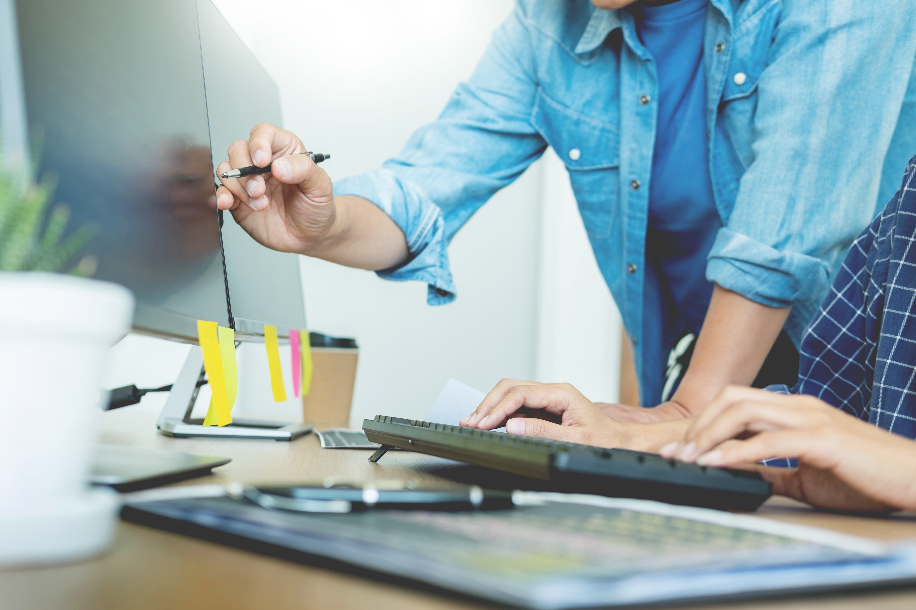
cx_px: 458
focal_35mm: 53
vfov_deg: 25.5
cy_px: 305
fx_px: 1348
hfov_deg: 37.5
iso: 200
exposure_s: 1/100
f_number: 2.8
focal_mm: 35
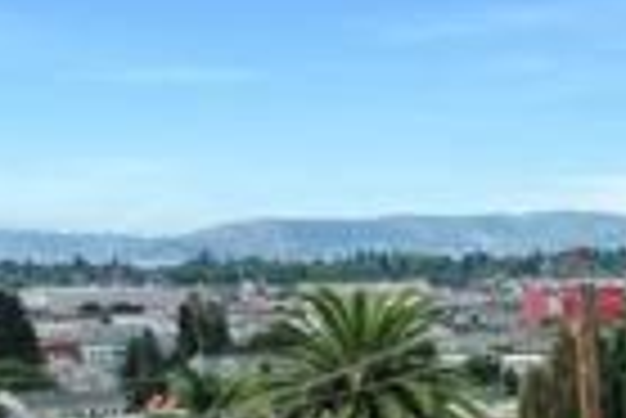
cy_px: 721
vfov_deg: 10.1
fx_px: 2245
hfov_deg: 14.0
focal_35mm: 129
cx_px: 1135
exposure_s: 1/640
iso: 100
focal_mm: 10.26
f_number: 6.3
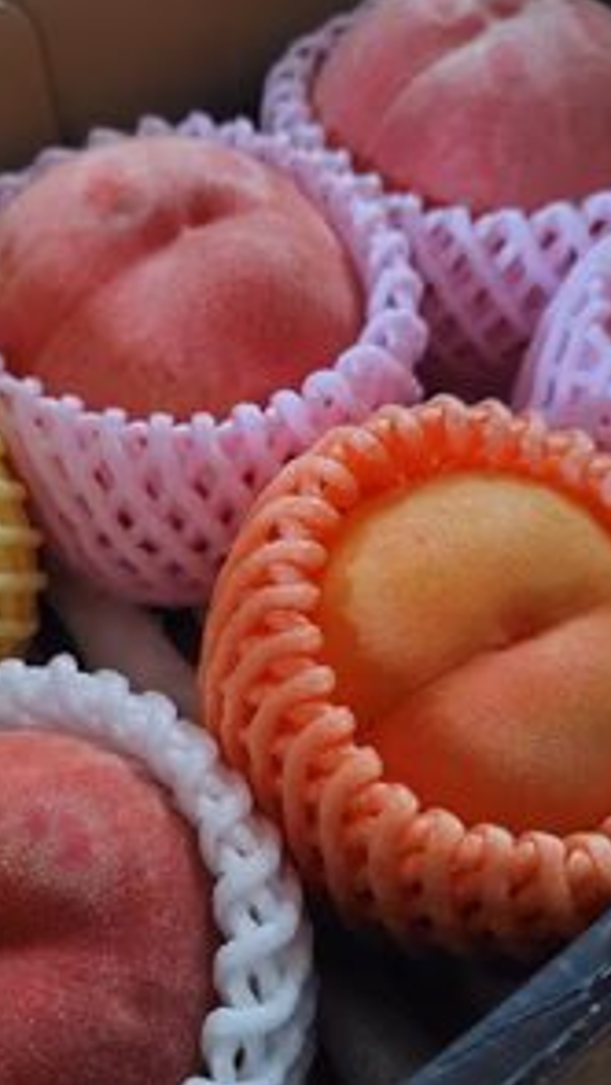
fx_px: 979
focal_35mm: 34
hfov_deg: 34.6
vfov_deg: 58.0
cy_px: 541
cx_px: 265
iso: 1801
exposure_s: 1/40
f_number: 1.9
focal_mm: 5.6
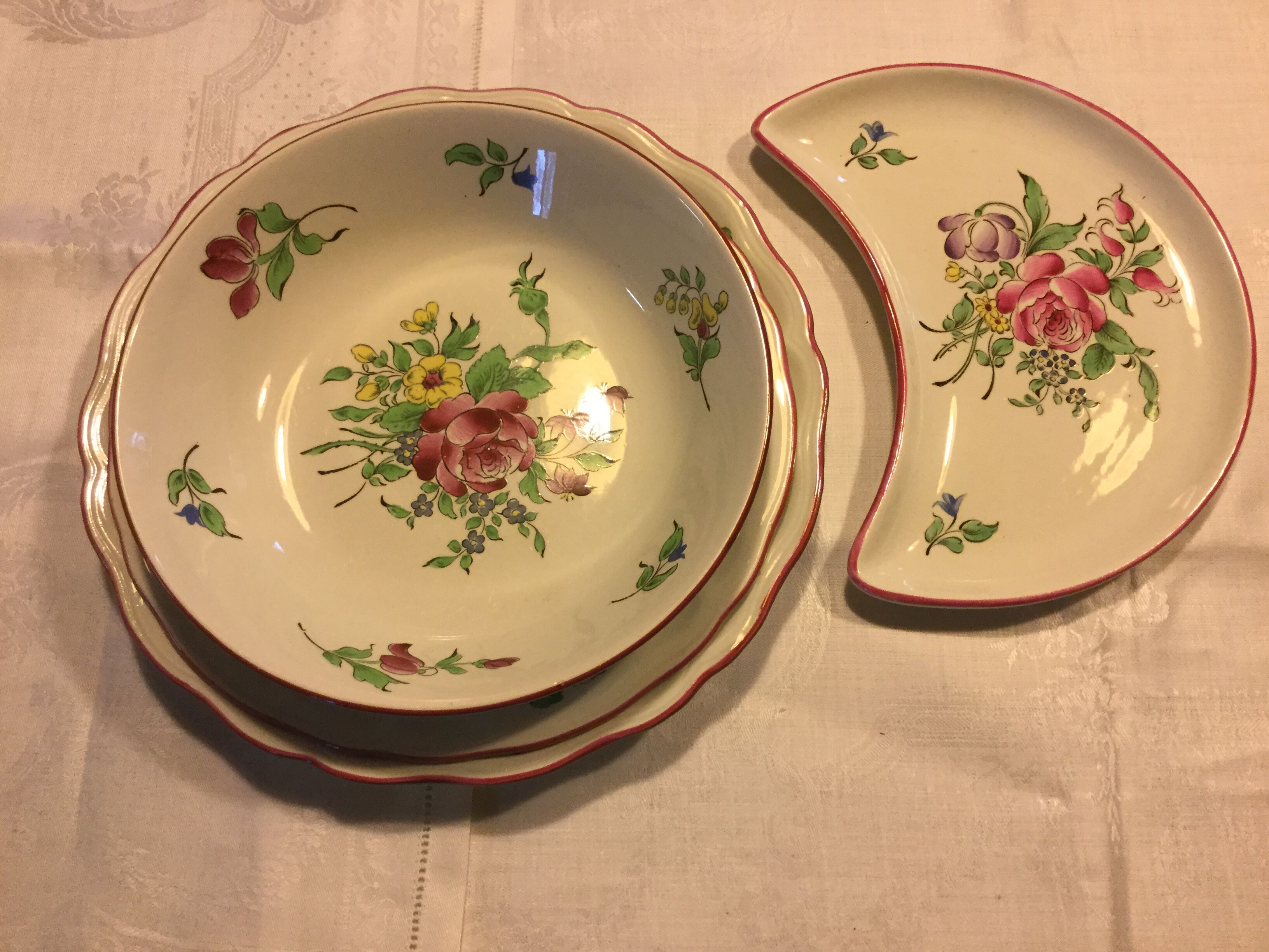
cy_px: 476
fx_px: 1136
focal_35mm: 31
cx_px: 634
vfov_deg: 45.4
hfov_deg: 58.4
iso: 160
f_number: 2.4
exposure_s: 1/33
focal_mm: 3.3
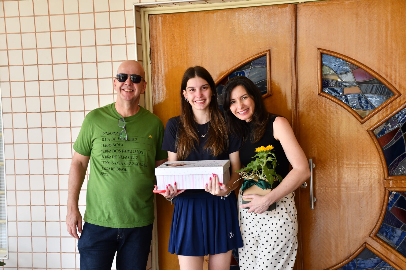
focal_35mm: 57
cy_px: 135
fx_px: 643
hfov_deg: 35.1
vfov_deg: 23.8
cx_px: 203
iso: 500
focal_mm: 38
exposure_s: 1/250
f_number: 4.2
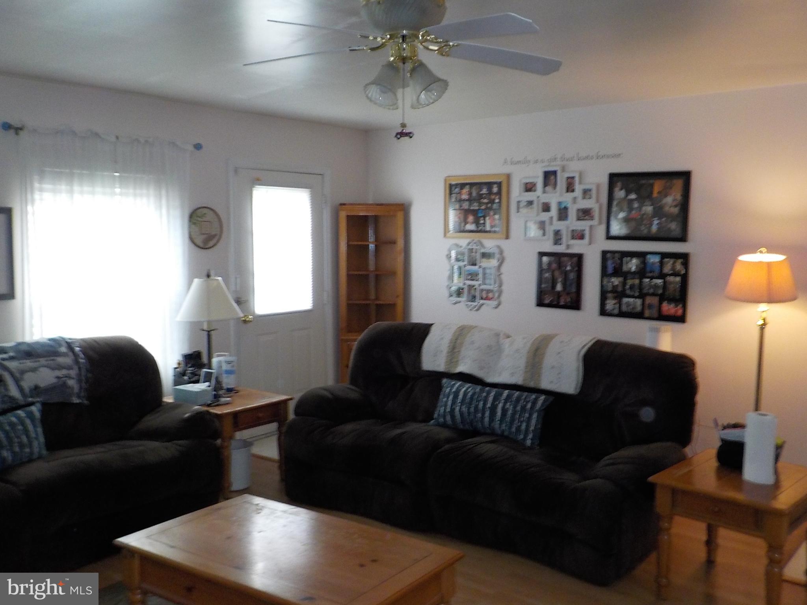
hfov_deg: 60.0
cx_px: 404
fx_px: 699
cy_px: 302
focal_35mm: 30
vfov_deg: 46.8
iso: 320
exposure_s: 1/30
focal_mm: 4.1
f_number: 3.3
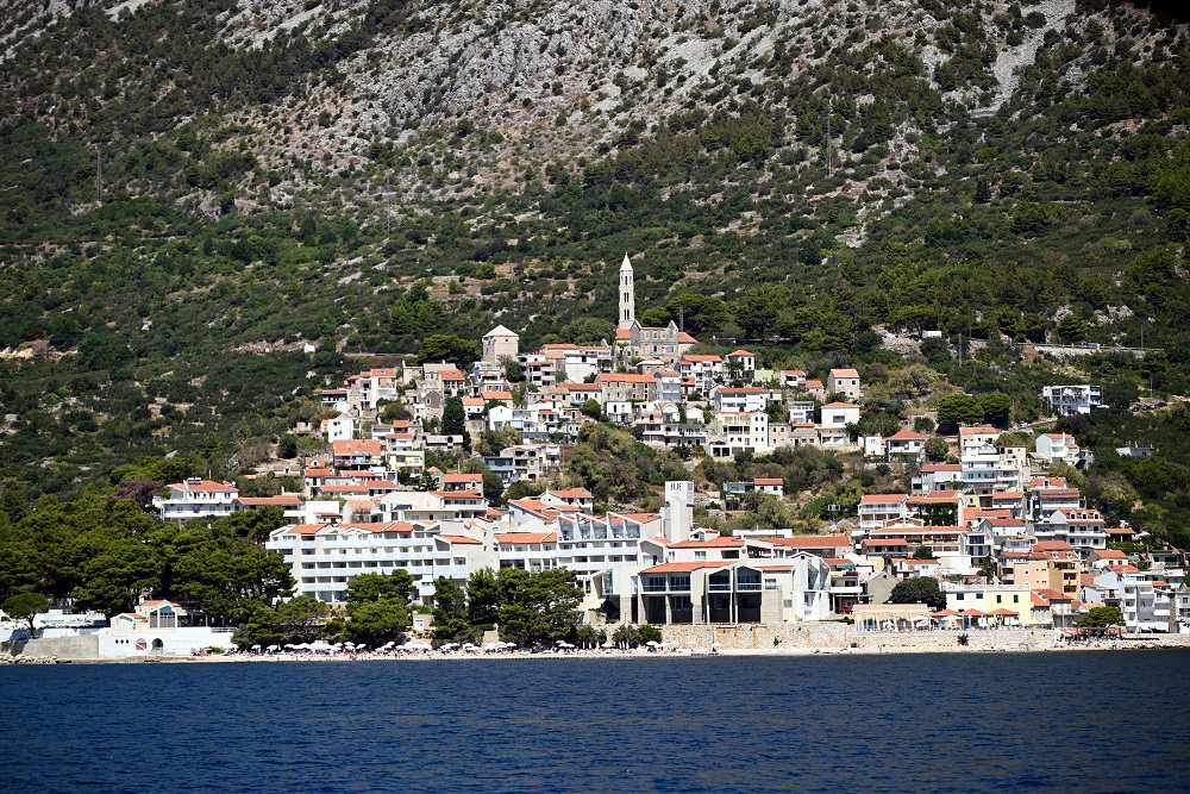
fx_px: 4132
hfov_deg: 16.4
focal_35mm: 125
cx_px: 595
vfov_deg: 11.0
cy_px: 397
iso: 100
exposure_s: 1/1000
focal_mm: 125
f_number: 4.8
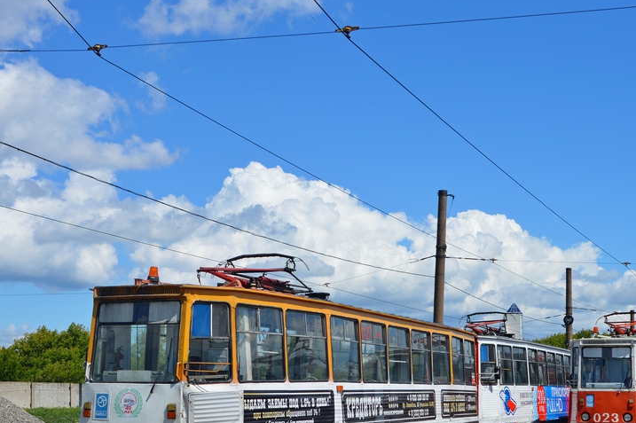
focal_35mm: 60
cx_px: 369
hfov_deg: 33.4
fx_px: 1059
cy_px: 298
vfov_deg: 22.5
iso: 100
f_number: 9
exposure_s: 1/320
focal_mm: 28
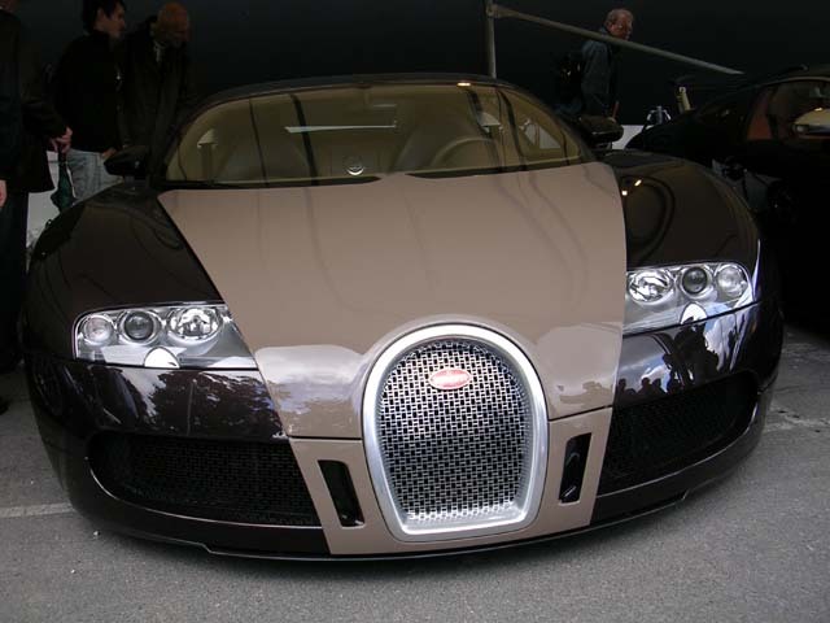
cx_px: 415
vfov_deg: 37.7
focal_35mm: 38
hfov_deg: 49.0
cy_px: 312
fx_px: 911
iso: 50
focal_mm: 5.8
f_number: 2.8
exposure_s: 1/148
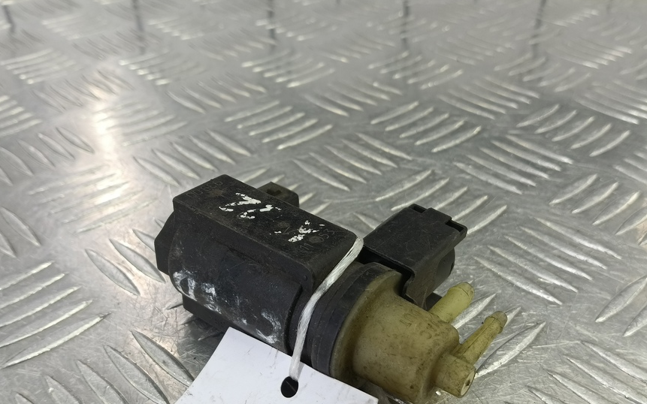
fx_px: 511
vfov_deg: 42.5
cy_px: 272
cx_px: 330
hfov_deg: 64.6
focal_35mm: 29
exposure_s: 1/50
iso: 130
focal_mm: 4.11
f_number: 1.6
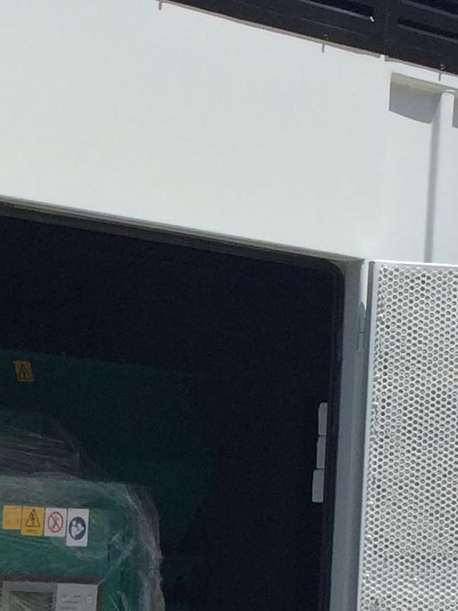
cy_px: 718
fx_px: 2277
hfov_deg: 11.4
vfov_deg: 14.8
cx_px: 32
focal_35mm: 129
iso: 32
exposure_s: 1/2053
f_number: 2.2
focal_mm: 4.15
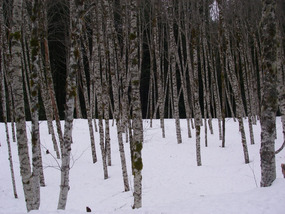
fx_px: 313
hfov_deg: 49.0
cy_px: 107
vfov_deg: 37.7
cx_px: 142
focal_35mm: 38
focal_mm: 6.3
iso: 64
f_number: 6.6
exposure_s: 1/60
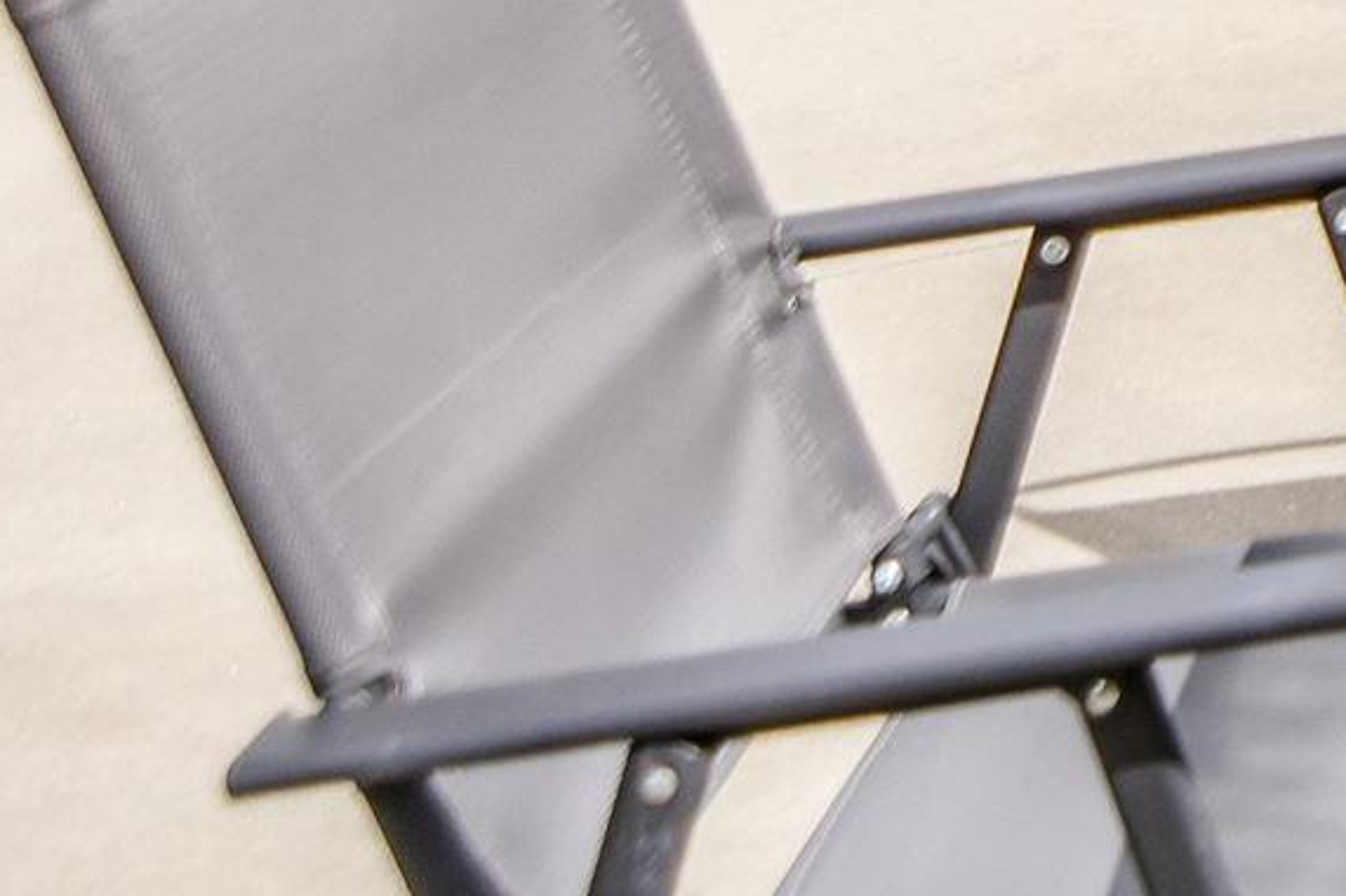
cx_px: 2499
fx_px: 3315
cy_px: -910
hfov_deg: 17.8
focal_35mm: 89
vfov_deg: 13.2
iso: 160
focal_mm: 11
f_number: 2.8
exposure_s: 1/2500
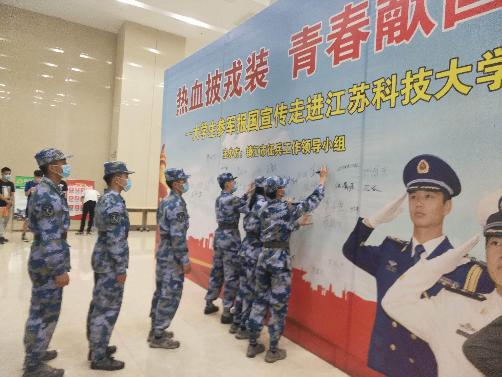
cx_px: 251
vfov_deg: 61.1
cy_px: 188
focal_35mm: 22
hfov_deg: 76.4
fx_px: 319
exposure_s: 1/25
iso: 629
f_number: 2
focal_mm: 3.79
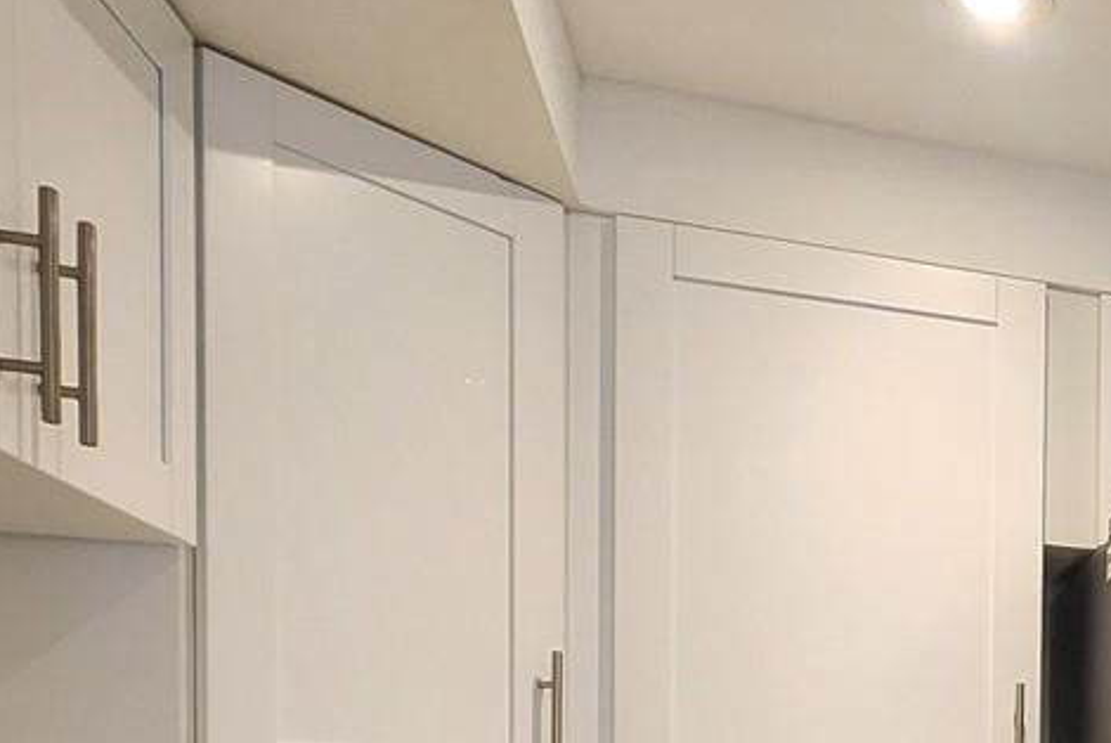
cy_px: 916
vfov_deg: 25.9
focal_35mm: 46
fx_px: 1420
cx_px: 1468
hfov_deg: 31.8
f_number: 2.2
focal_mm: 2.2
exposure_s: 1/60.2
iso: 320
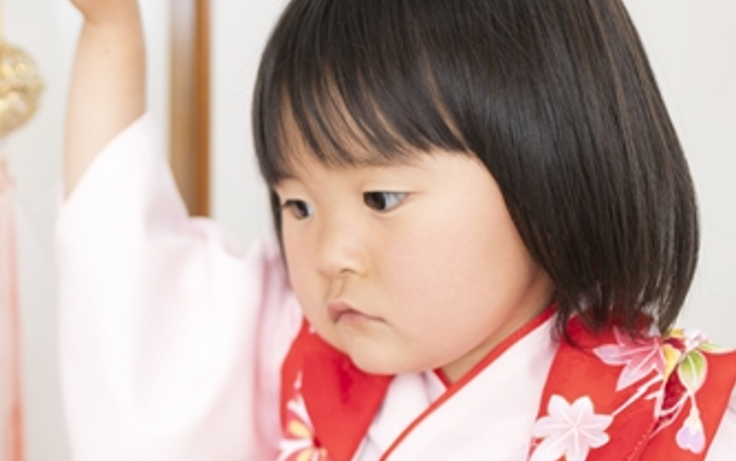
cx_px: 22
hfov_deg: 25.0
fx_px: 1585
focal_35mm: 79
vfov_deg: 16.4
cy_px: 383
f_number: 2
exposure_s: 1/250
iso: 200
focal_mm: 35
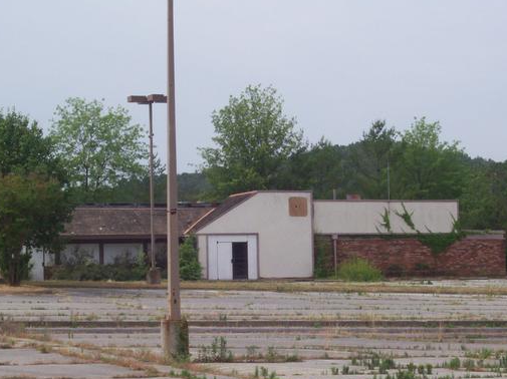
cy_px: 276
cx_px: 229
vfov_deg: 11.4
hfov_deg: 15.2
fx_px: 1903
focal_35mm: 130
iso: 80
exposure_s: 1/236
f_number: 7.6
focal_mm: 13.5
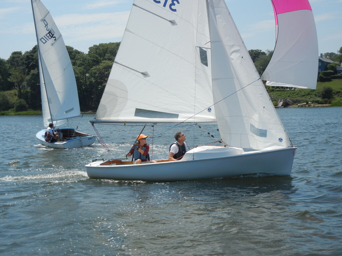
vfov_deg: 21.6
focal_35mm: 68
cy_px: 128
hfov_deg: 28.6
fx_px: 672
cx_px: 171
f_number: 8.2
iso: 160
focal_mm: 12.2
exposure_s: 1/414
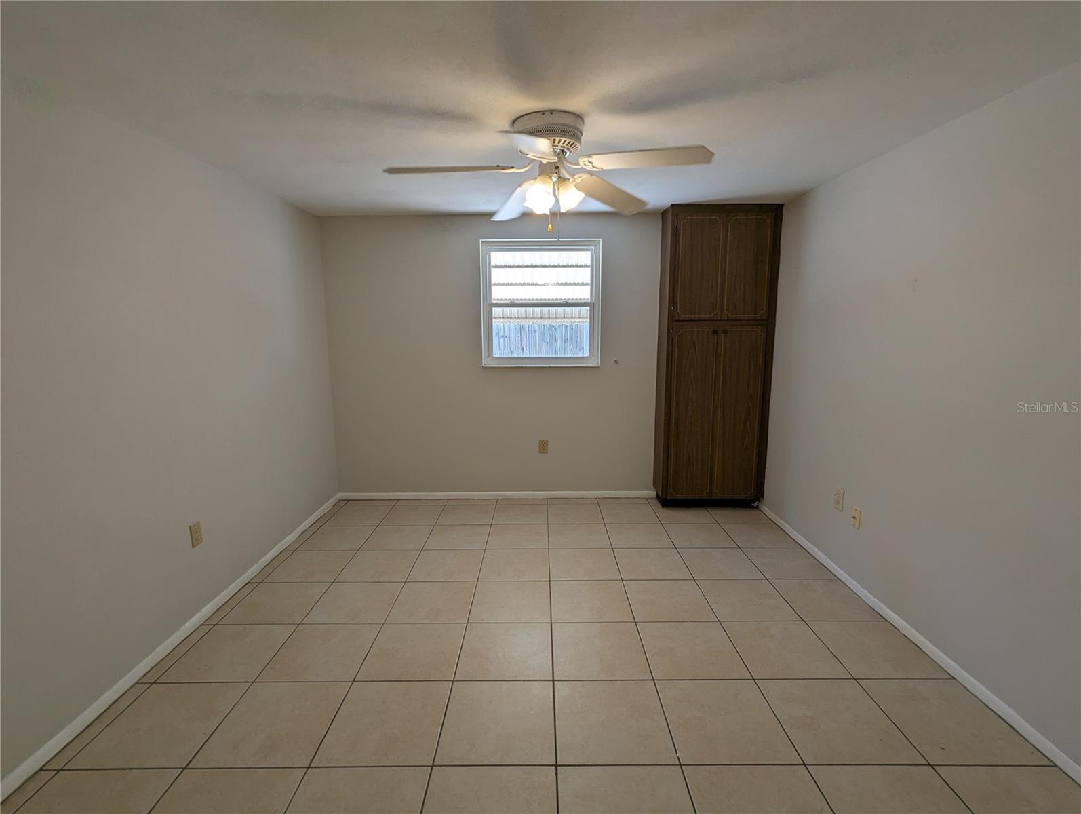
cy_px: 407
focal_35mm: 16
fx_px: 500
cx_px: 540
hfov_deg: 94.4
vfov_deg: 78.2
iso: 73
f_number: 2.2
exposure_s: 1/125
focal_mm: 2.35
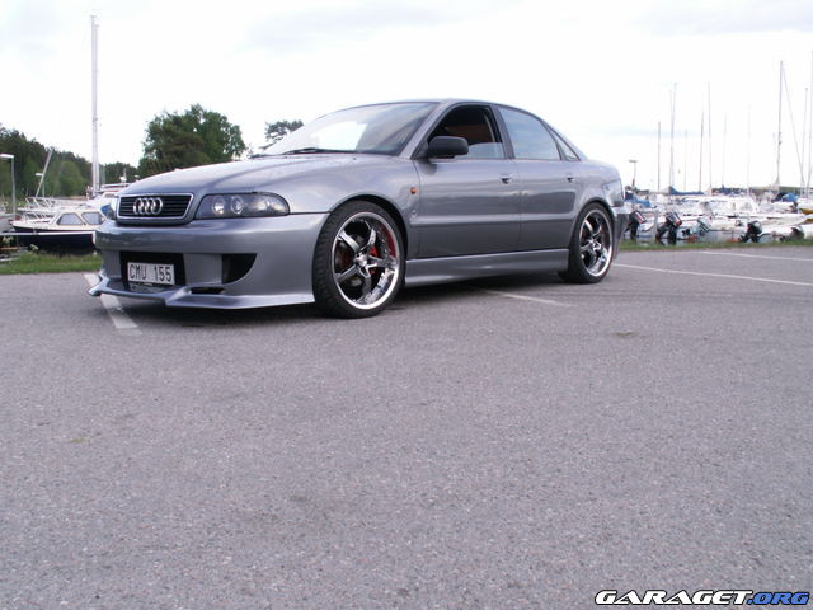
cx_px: 406
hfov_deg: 52.6
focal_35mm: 35
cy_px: 305
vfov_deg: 40.7
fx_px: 822
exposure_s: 1/40
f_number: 7.1
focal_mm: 5.86
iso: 50
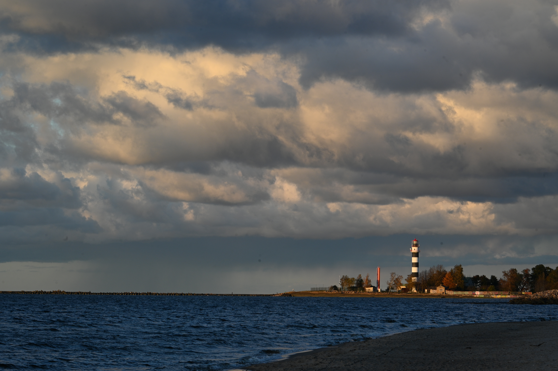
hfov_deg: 13.7
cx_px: 279
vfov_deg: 9.1
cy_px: 186
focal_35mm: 150
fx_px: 2323
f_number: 16
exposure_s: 1/100
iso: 400
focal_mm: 150
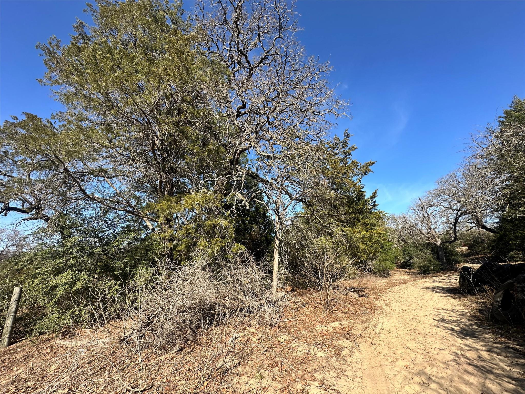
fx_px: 212
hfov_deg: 102.1
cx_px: 262
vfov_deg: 85.7
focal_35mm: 14
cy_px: 197
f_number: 2.2
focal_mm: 2.22
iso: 40
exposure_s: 1/882
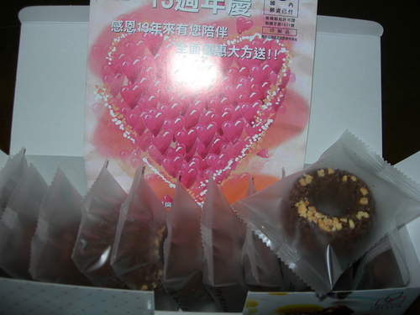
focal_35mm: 38
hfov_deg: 49.0
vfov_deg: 37.7
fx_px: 461
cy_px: 158
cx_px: 210
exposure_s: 1/60.1
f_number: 2.8
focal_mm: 7.8
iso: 50
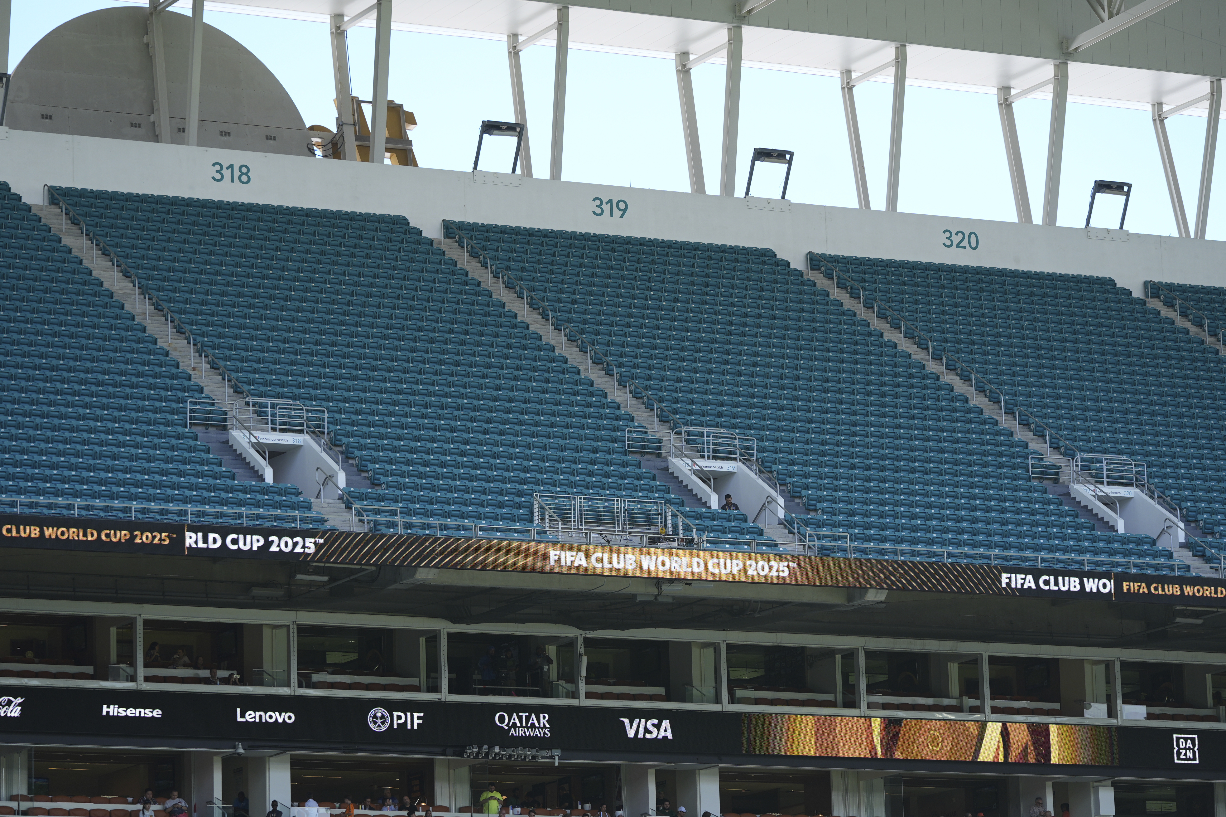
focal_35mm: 136
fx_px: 4631
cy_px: 408
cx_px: 613
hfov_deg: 15.1
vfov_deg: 10.1
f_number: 4
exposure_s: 1/640
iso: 250
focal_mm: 136
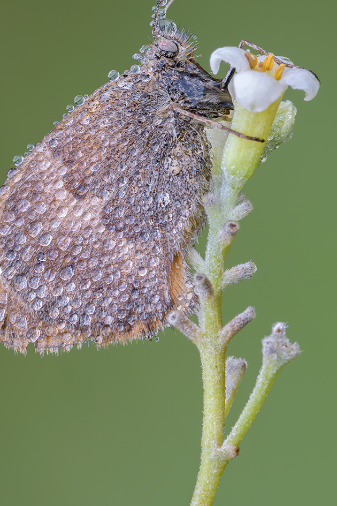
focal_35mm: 238
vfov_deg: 8.7
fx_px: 3342
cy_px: 229
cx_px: 142
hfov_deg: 5.8
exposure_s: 1/5
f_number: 18
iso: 500
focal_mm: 180
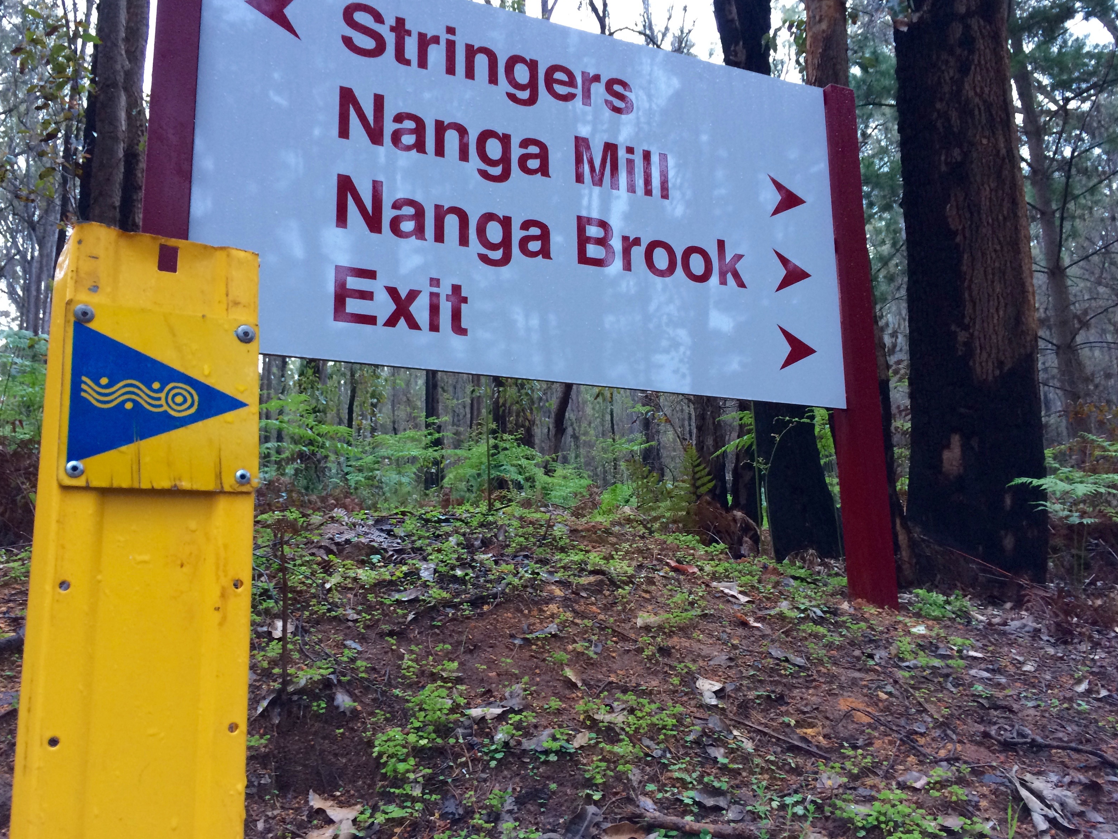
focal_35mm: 30
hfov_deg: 60.0
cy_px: 419
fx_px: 969
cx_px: 548
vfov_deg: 46.8
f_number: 2.2
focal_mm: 4.15
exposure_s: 1/33
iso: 160
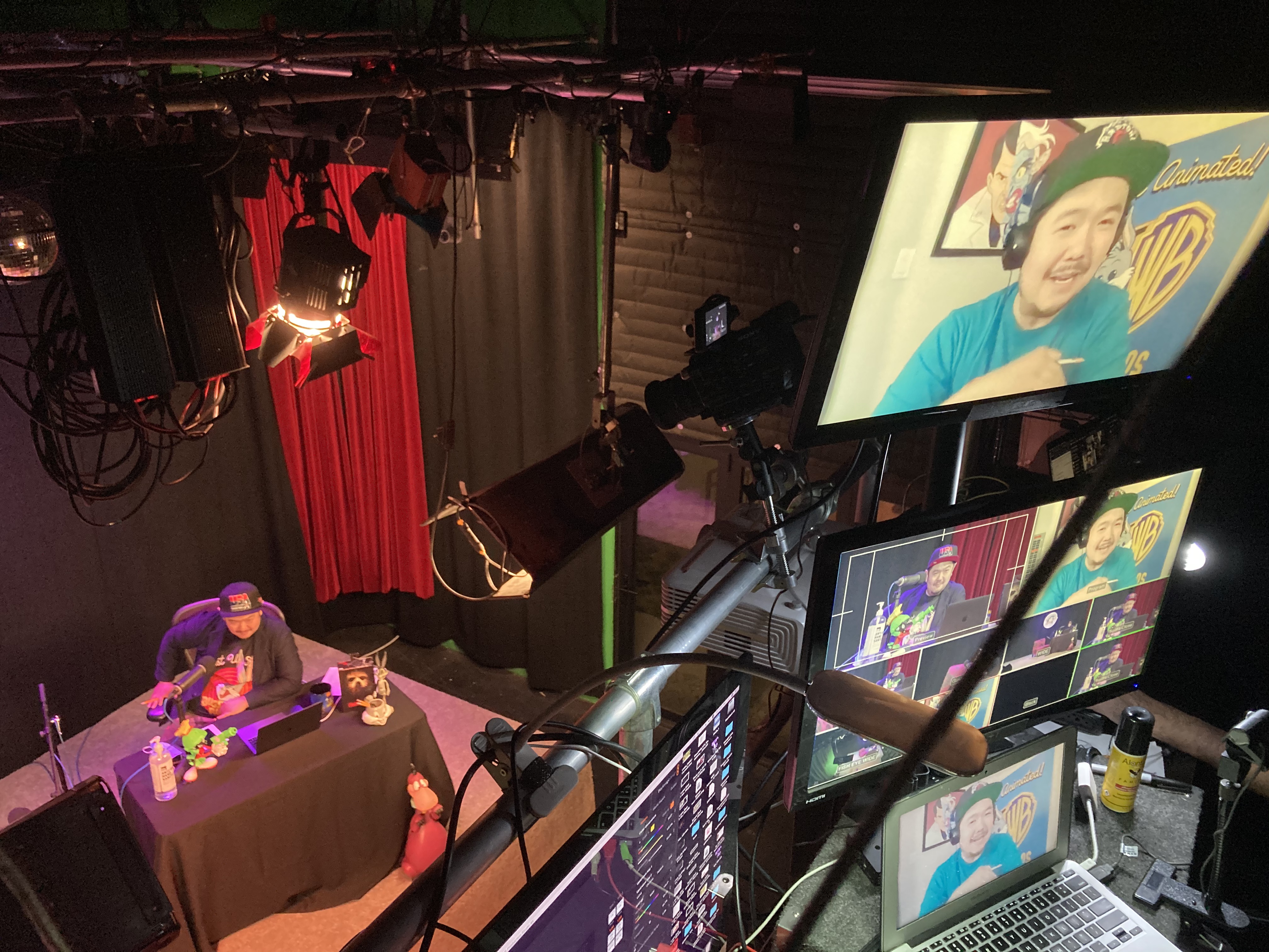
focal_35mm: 28
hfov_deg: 63.4
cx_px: 634
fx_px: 1026
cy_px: 476
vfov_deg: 49.7
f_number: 1.8
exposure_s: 1/53
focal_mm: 3.99
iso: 200
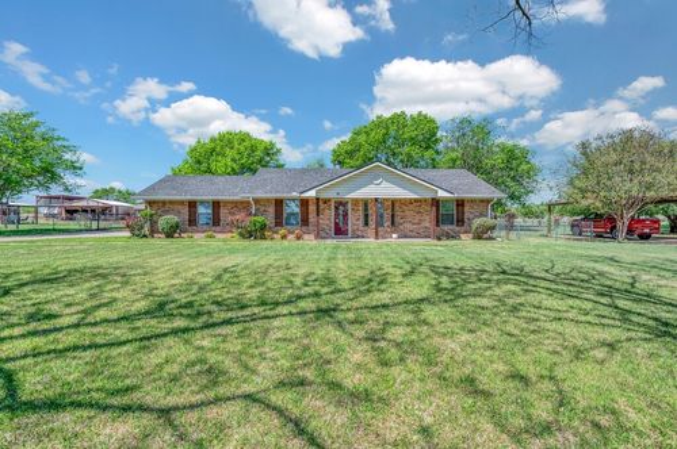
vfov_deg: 68.7
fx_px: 329
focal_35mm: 18
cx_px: 338
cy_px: 224
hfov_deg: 91.7
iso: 125
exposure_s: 1/320
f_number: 8
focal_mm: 17.5
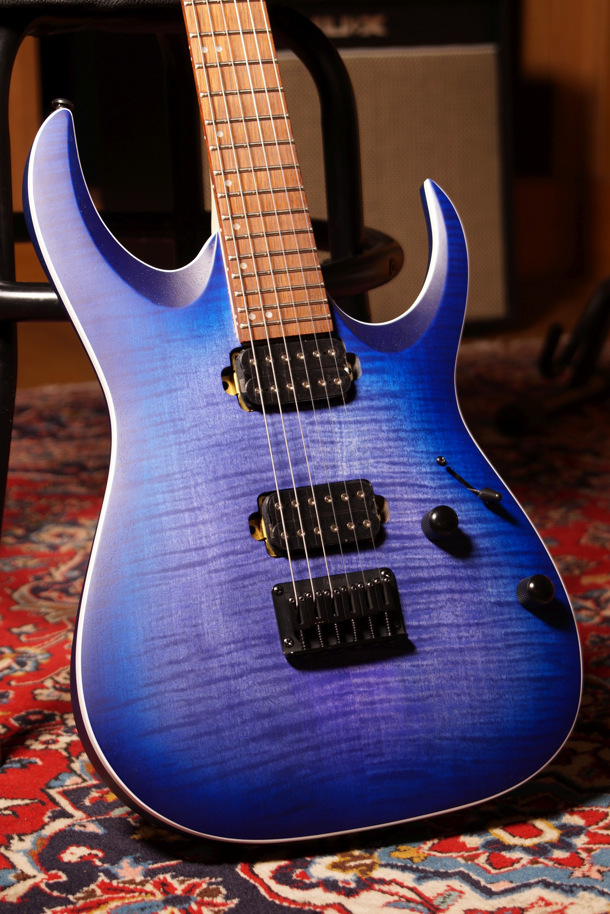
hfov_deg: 15.2
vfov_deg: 22.6
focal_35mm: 90
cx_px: 305
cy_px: 457
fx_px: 2287
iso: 100
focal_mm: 60
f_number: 5
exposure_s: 1/8
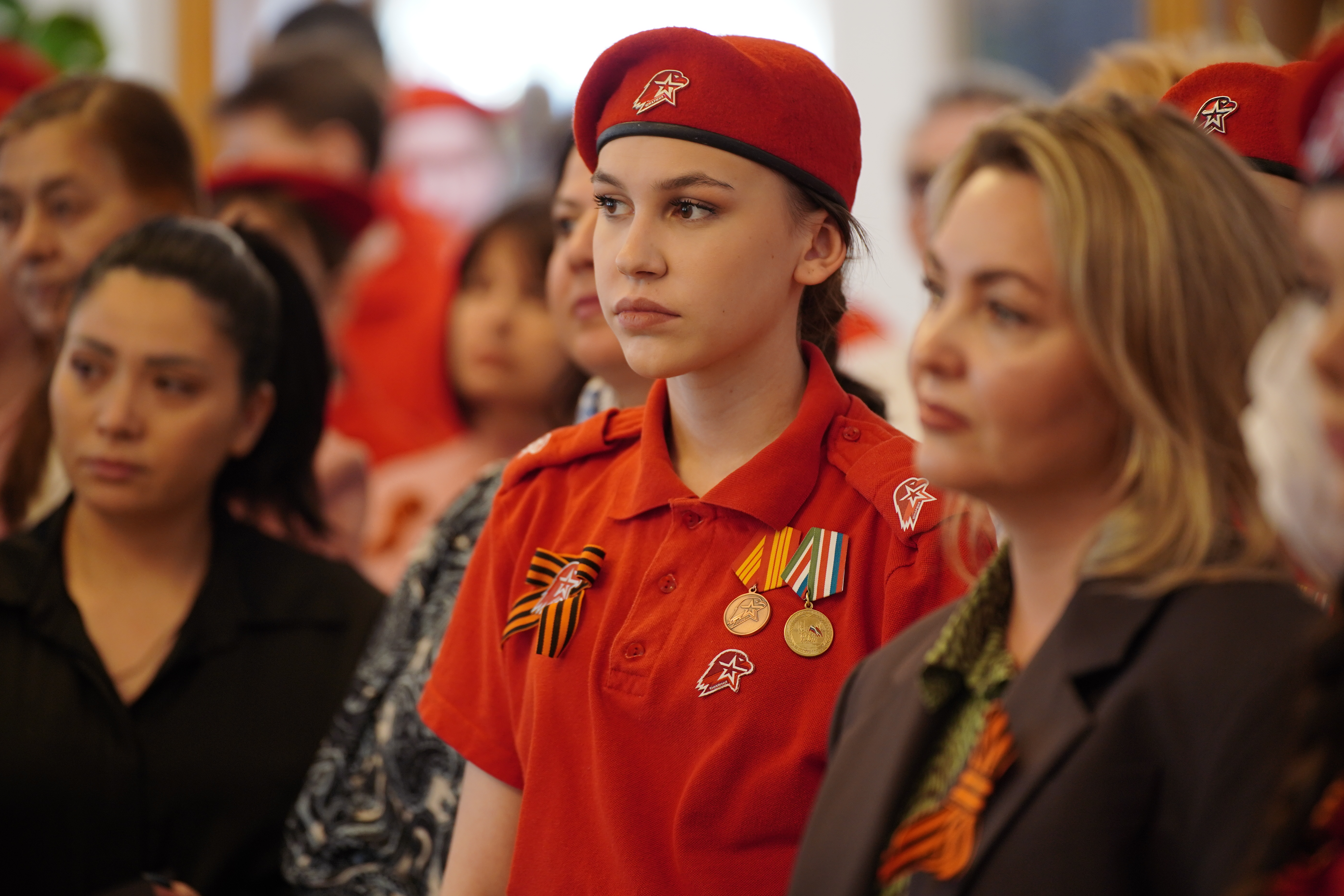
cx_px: 652
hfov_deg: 12.4
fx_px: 6197
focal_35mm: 166
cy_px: 424
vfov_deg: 8.3
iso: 800
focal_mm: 154
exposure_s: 1/100
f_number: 2.8
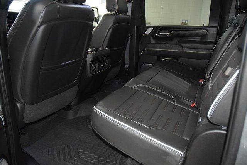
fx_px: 185
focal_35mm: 27
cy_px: 82
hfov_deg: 67.4
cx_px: 124
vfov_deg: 48.0
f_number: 3.5
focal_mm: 18
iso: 3200
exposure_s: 1/50
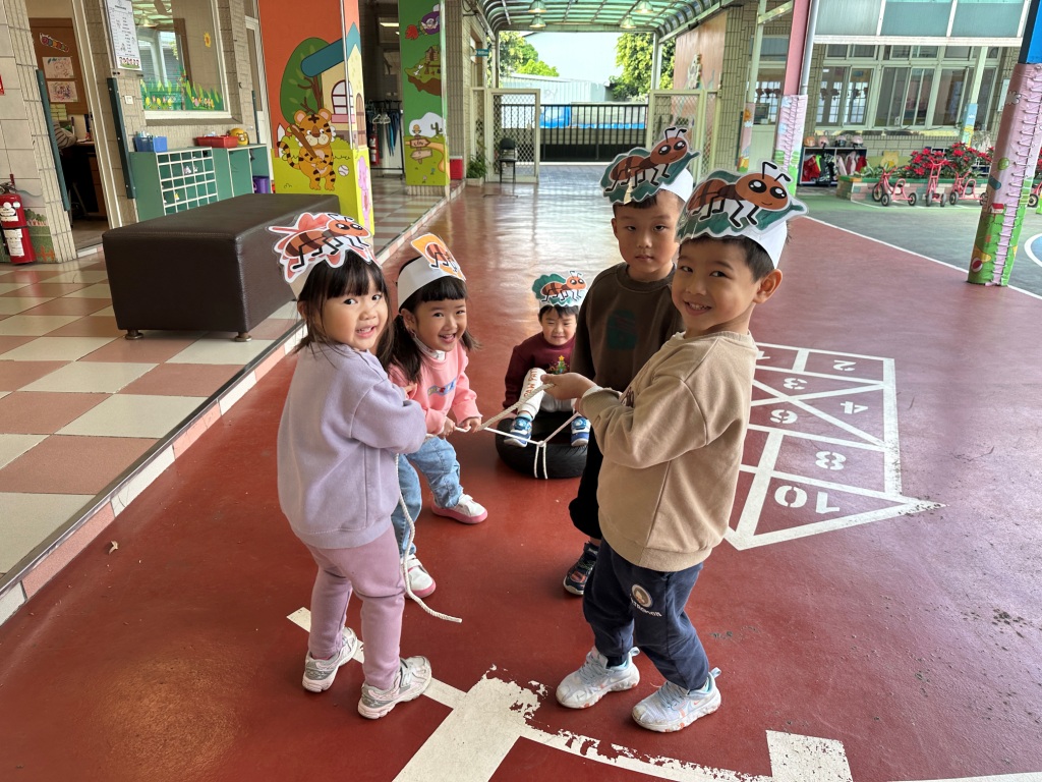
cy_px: 391
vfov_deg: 56.8
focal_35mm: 24
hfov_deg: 71.6
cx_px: 521
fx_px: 722
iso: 80
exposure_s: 1/265
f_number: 1.78
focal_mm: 6.86
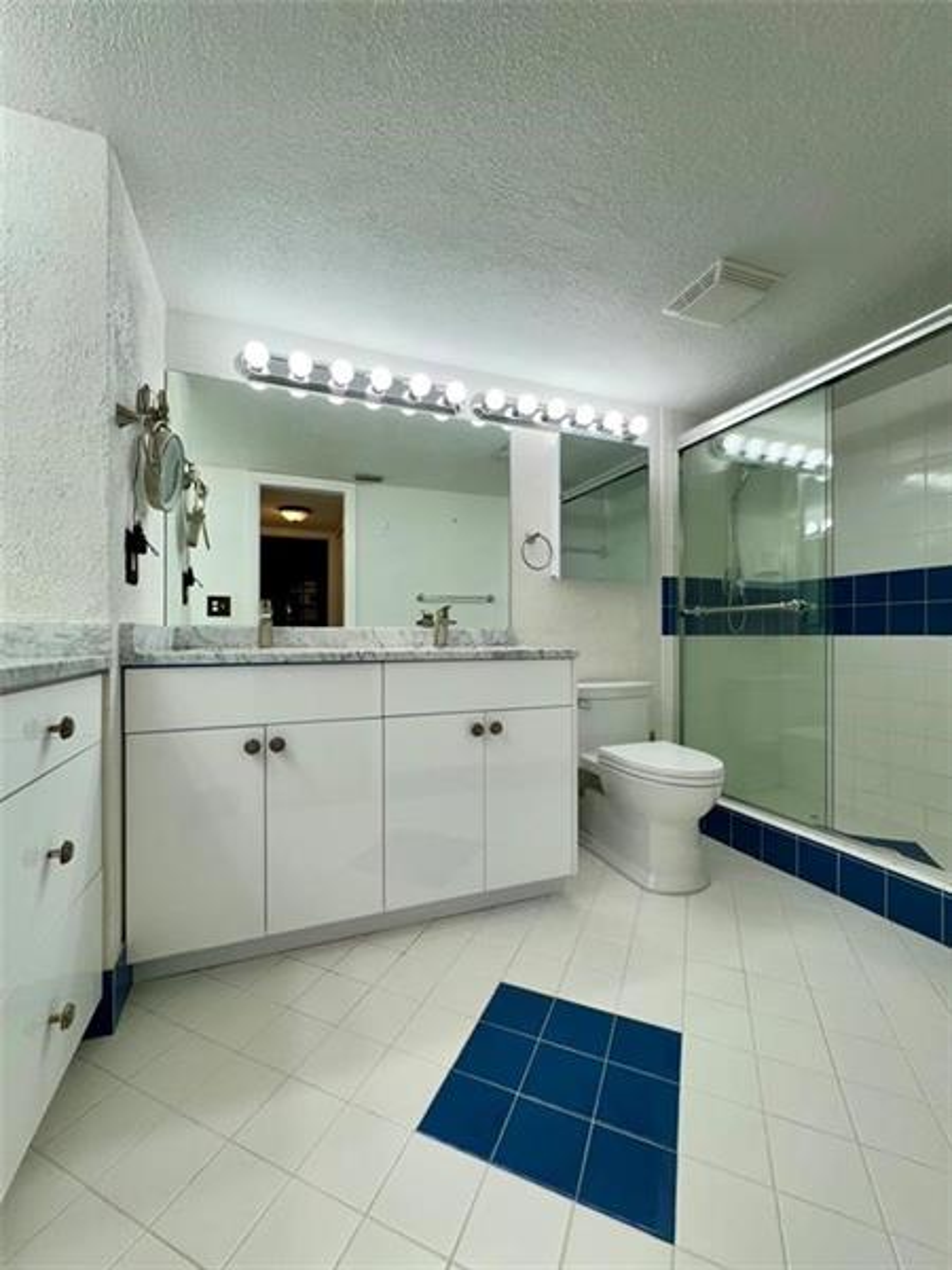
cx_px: 476
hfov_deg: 85.7
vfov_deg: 102.1
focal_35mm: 14
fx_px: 513
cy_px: 635
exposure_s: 1/122
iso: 40
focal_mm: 2.22
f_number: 2.2
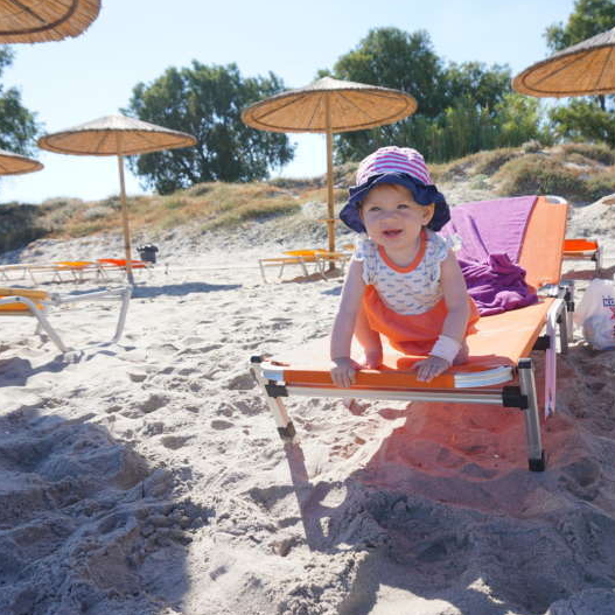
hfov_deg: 52.2
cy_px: 307
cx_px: 369
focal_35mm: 31
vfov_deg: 52.5
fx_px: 623
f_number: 5
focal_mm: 16
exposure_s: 1/400
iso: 100
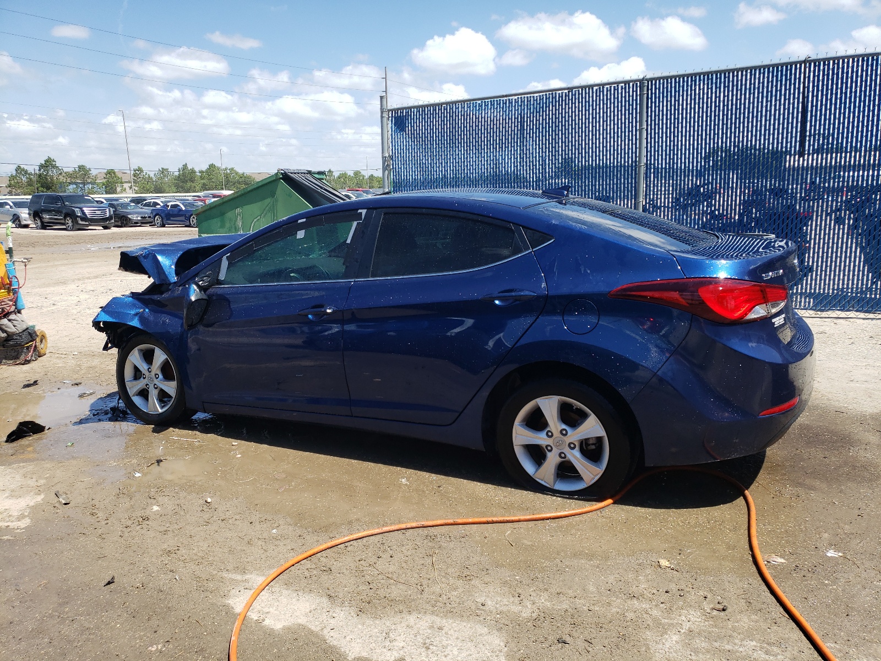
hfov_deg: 67.3
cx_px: 440
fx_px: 662
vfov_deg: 53.1
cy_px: 330
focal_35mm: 26
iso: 50
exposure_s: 1/2000
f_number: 1.5
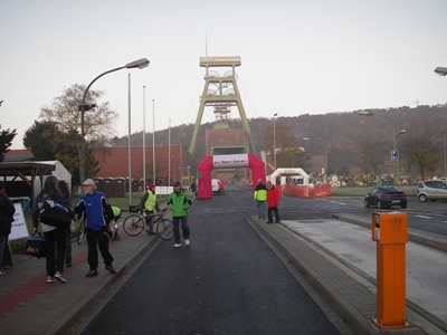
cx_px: 224
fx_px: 491
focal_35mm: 38
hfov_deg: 49.0
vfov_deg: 37.7
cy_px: 168
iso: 50
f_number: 3.3
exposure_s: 1/30
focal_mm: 6.3
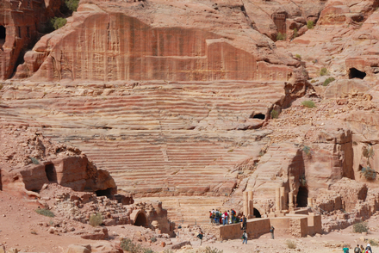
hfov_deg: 14.4
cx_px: 190
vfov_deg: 9.6
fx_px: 1501
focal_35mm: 142
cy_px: 126
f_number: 14
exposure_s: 1/320
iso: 200
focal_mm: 95
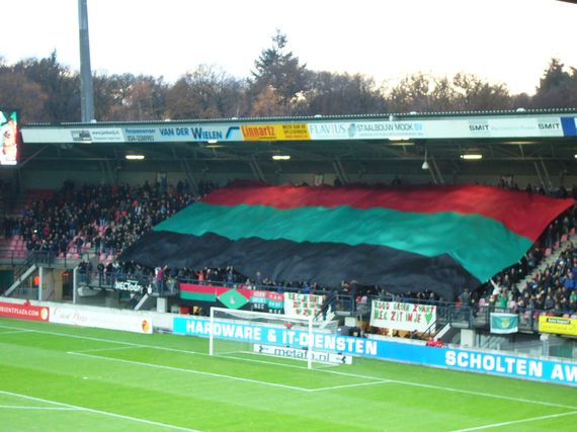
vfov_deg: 17.2
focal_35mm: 86
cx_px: 288
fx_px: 1433
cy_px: 216
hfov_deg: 22.8
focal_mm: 14.3
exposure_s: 1/8
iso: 200
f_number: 4.6
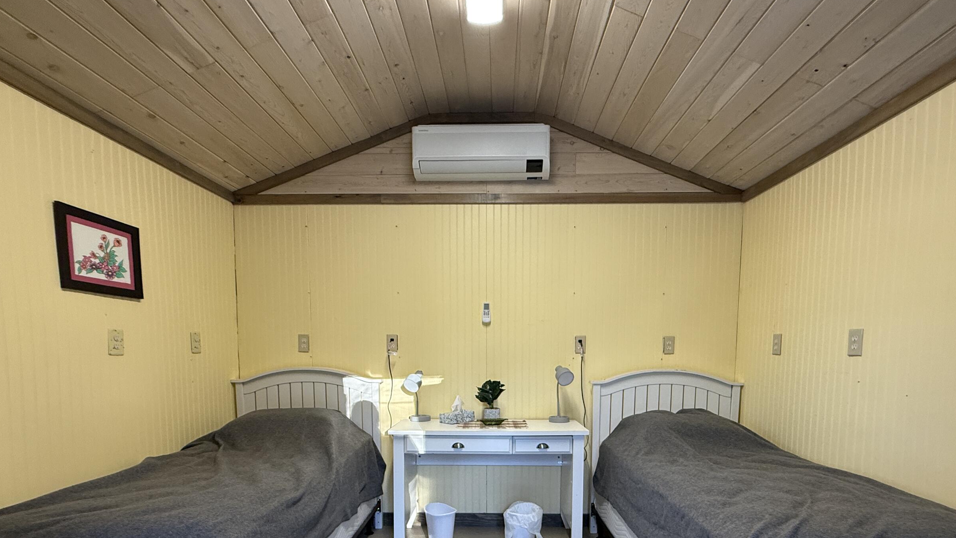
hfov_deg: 89.5
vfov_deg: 56.0
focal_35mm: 19
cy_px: 391
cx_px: 495
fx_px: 482
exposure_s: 1/120
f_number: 2.2
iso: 250
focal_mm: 2.22
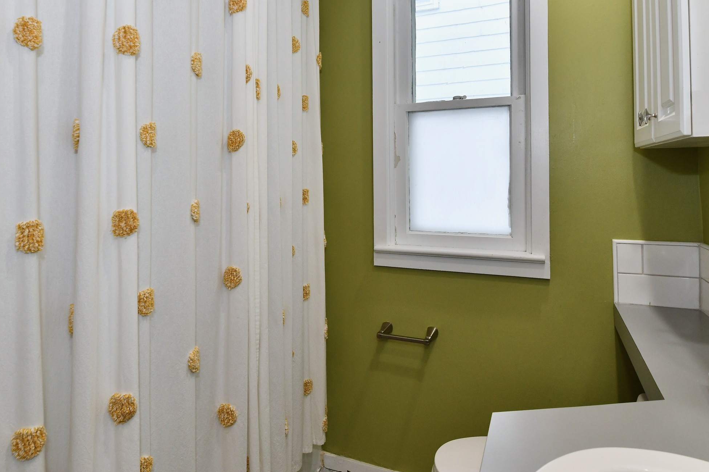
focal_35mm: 22
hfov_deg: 78.5
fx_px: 433
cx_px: 337
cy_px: 180
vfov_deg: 56.6
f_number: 6.3
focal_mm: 14
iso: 640
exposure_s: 1/100
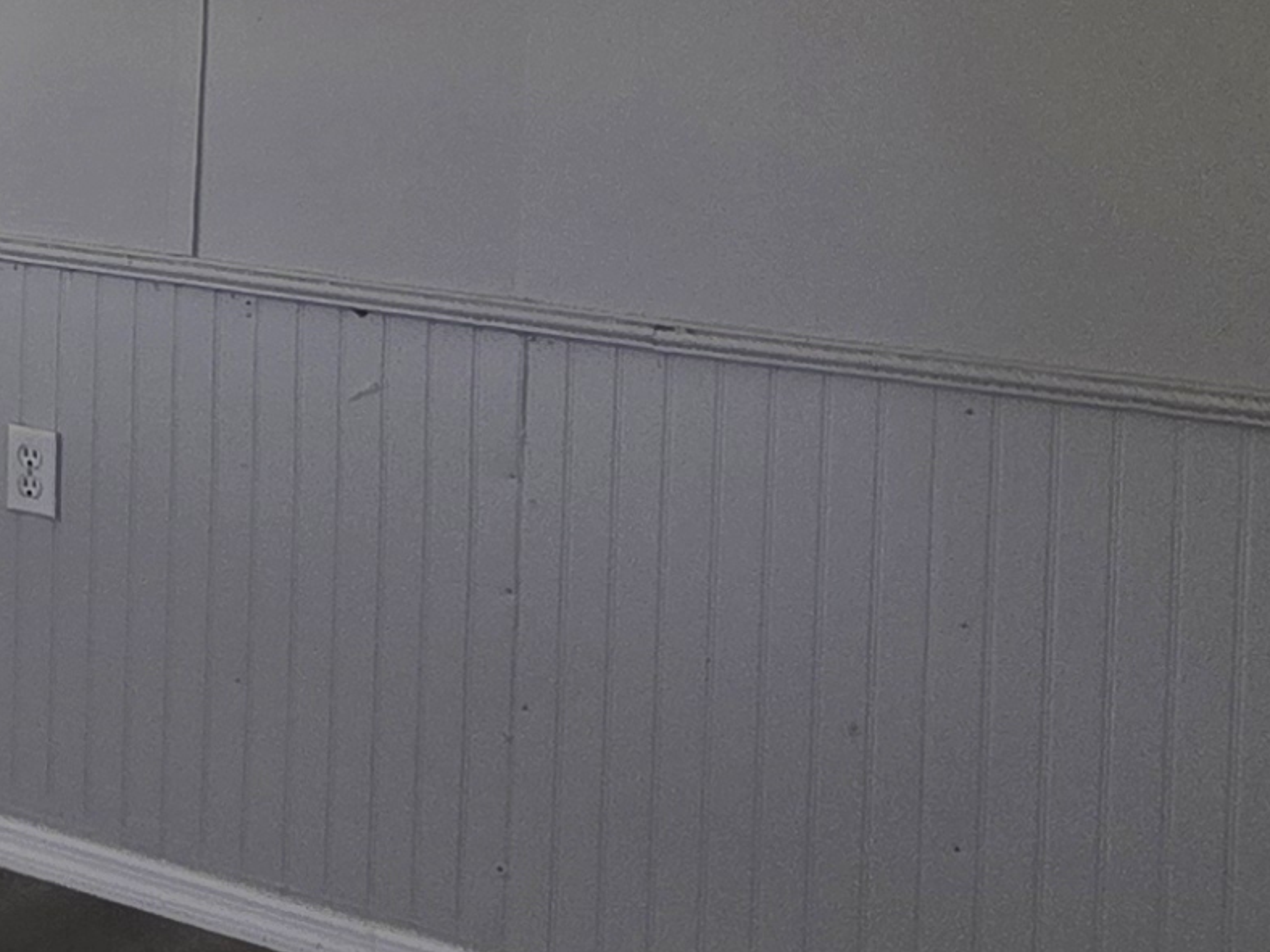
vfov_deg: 21.2
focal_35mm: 66
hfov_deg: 22.6
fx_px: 2421
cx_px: -759
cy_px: -71
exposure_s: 1/120
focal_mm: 2.2
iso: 50
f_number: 1.9
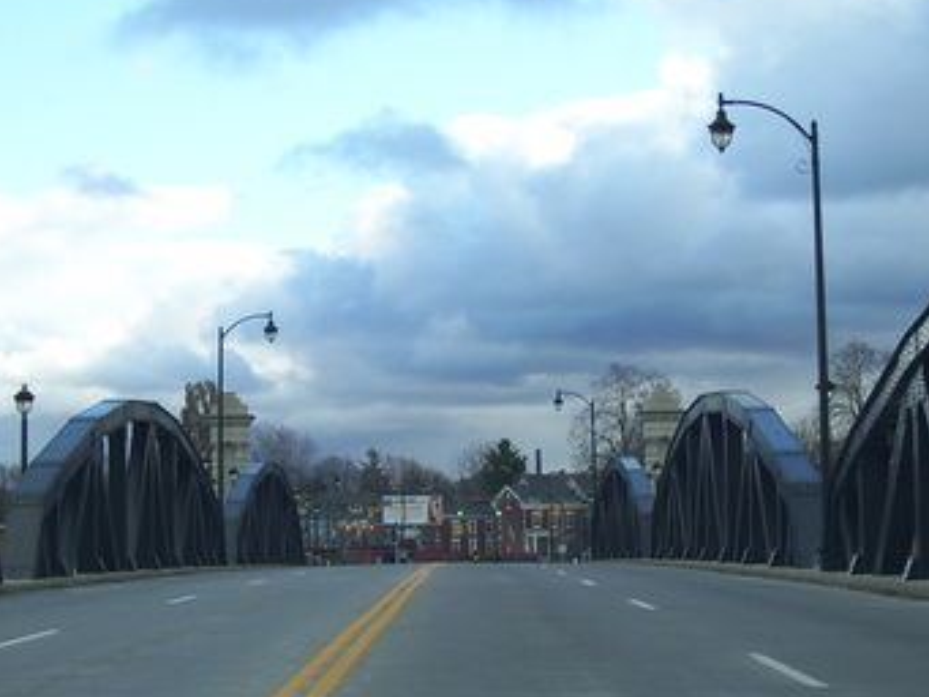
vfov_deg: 18.7
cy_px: 398
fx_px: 2121
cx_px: 531
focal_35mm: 79
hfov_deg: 24.7
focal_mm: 7.6
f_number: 3
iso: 80
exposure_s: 1/500
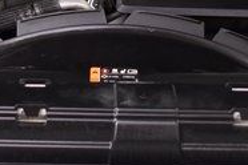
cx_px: 99
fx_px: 854
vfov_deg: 10.9
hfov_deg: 16.5
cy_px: -25
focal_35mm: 124
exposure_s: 1/60
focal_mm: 24
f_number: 2.8
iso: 1600
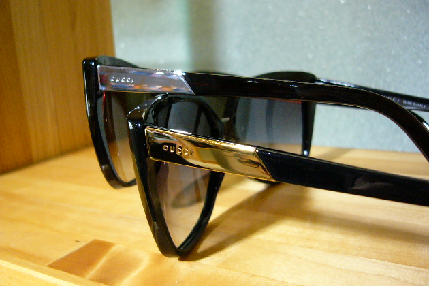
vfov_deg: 35.9
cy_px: 150
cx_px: 217
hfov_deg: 51.9
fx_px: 441
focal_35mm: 37
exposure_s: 1/40
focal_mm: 5.8
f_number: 2.8
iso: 200
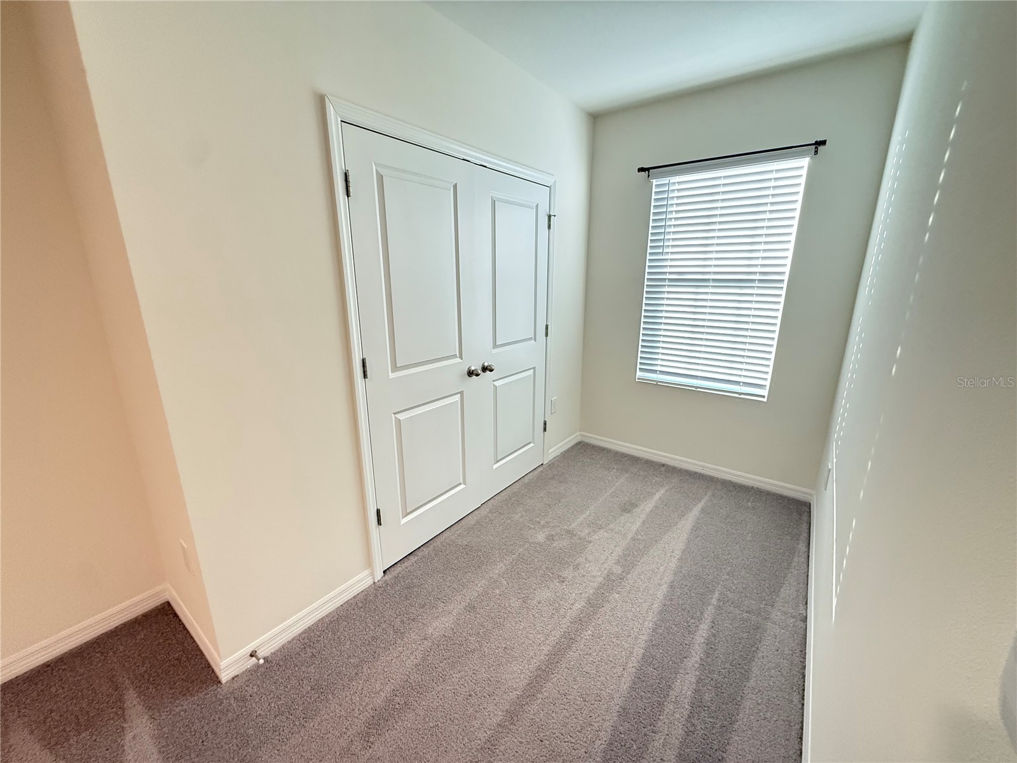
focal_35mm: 14
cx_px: 508
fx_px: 411
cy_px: 382
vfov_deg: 85.7
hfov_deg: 102.1
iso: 800
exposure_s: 1/60
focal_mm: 2.22
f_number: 2.2
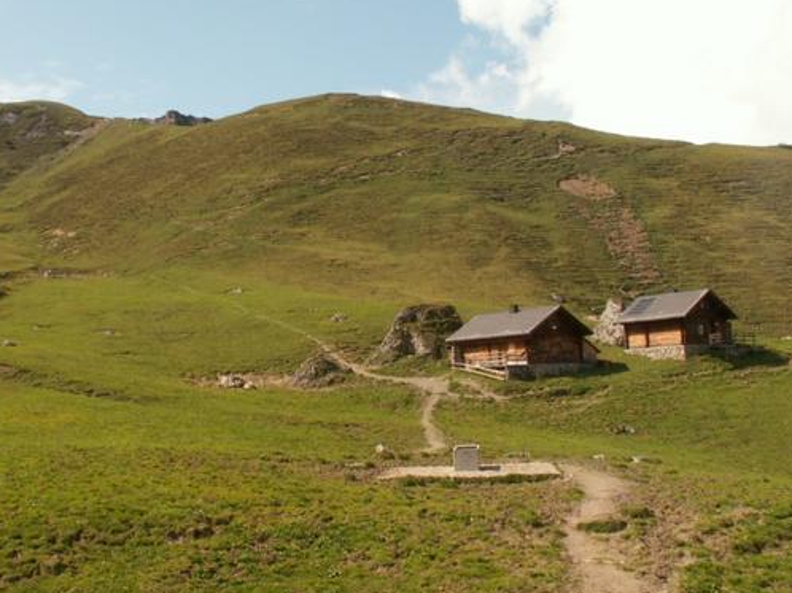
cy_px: 245
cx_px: 318
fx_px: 1029
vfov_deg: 32.1
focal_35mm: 45
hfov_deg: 41.9
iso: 50
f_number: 8
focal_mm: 5.86
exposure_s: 1/125
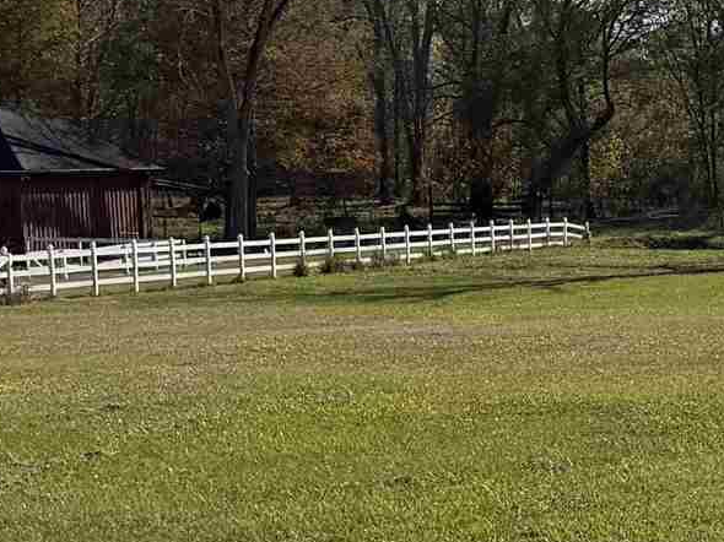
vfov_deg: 11.8
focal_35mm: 125
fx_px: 2613
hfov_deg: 14.7
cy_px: 433
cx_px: 1081
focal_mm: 6.76
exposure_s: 1/6173
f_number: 1.78
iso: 80
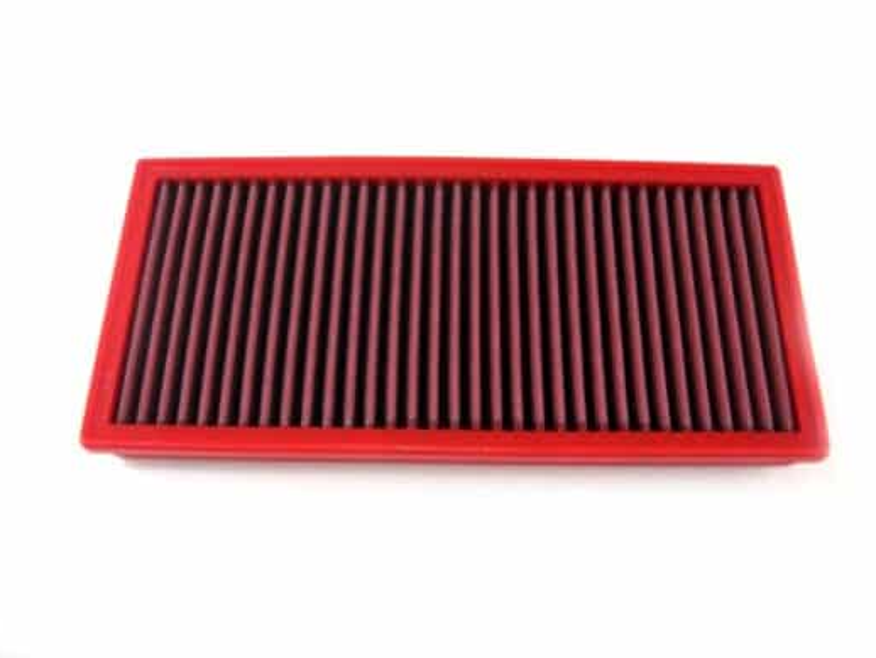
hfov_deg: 51.3
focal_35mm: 36
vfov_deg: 39.7
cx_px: 441
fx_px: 911
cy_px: 321
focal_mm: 5.7
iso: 166
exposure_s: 1/58.8
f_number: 2.8
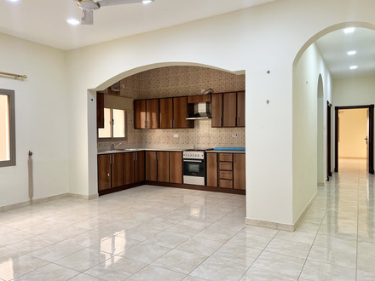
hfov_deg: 65.3
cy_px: 141
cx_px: 186
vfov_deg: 51.4
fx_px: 292
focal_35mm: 27
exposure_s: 1/100
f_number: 1.5
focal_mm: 5.7
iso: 125
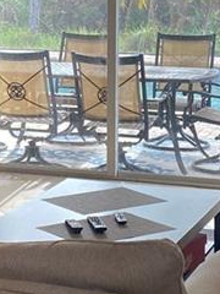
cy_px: 62
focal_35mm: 130
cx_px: 29
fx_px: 1102
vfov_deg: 15.1
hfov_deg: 11.3
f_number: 1.8
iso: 100
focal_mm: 4.25
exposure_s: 1/120
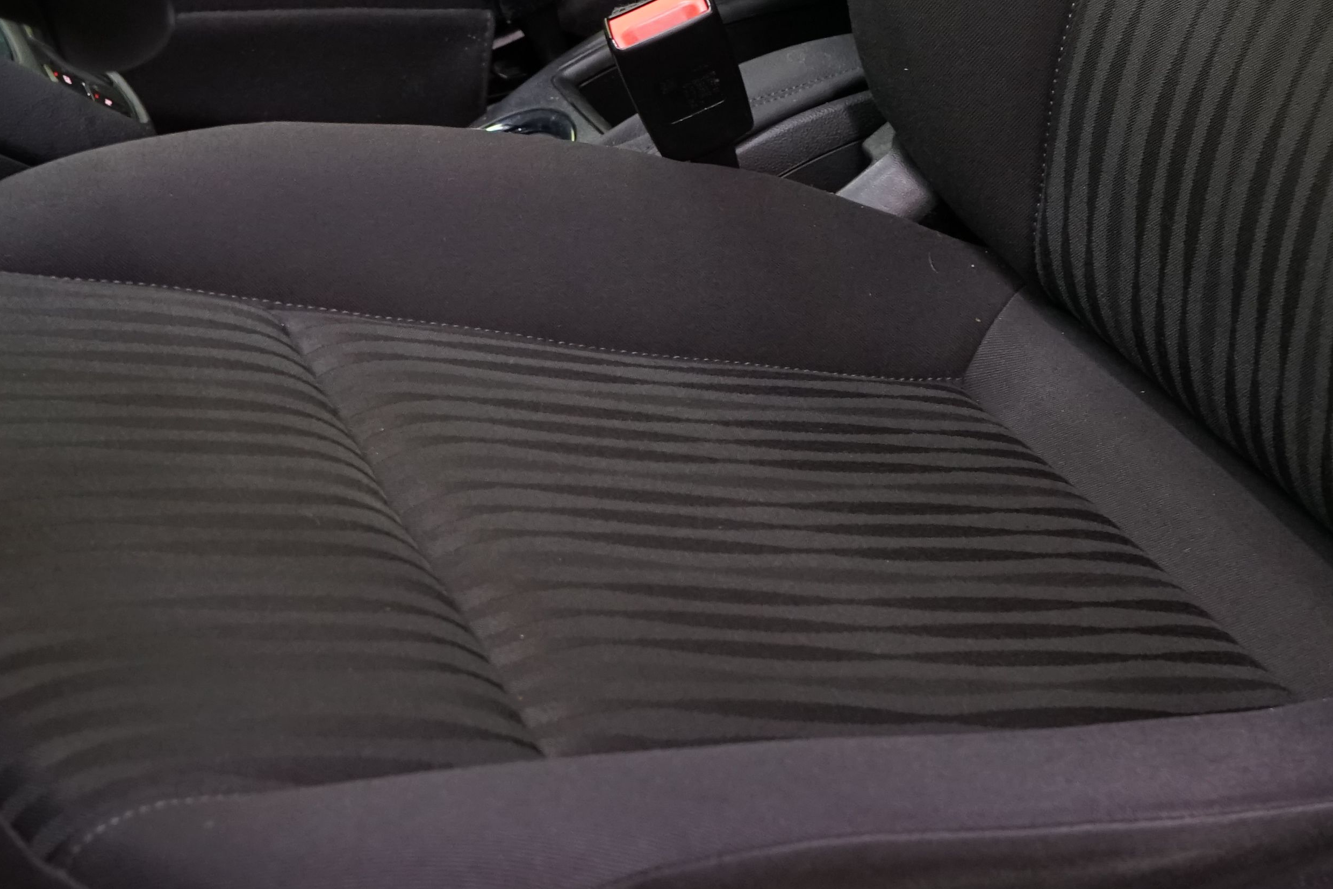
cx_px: 759
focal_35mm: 75
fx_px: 2777
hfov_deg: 27.0
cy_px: -155
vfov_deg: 17.4
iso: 1600
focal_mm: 31
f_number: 5.6
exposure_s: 1/15
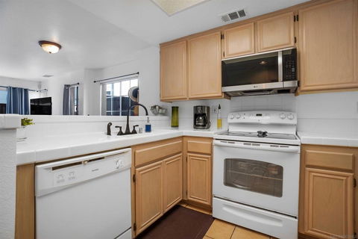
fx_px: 149
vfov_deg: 77.3
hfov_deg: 100.4
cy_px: 120
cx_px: 179
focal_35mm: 15
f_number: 7.1
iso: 250
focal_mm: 10
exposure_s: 1/25
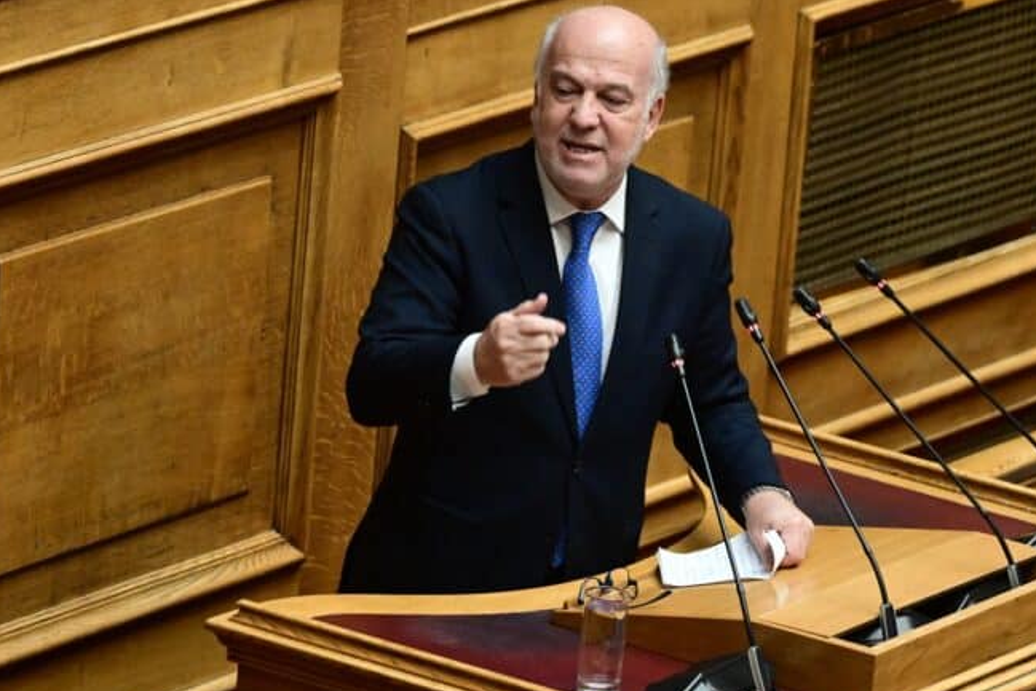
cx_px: 571
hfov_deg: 5.8
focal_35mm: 355
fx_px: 10218
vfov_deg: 3.9
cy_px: 303
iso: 5000
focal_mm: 200
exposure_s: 1/500
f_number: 5
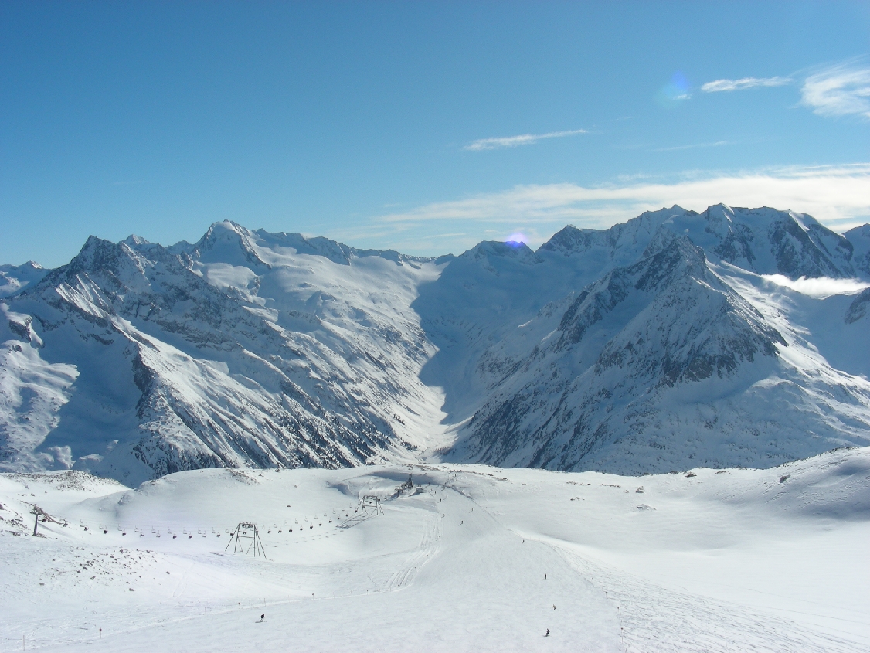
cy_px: 326
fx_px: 955
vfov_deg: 37.7
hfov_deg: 49.0
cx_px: 435
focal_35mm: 38
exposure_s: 1/470
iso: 50
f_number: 6.8
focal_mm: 6.3
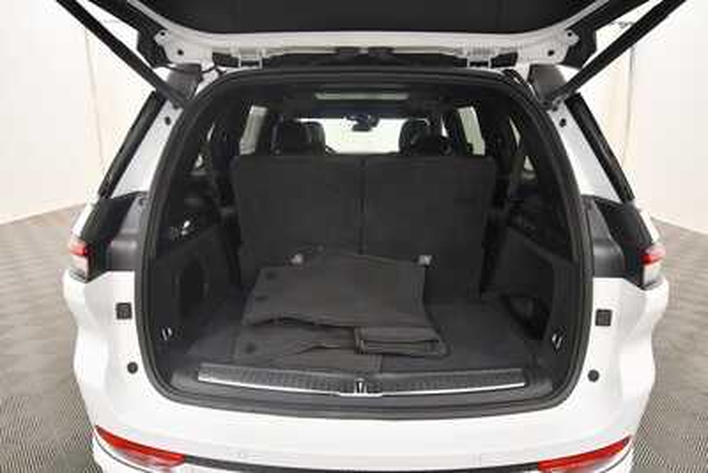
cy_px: 236
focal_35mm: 21
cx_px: 354
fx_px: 413
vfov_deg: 59.5
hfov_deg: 81.2
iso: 1250
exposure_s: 1/125
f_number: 5
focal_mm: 14
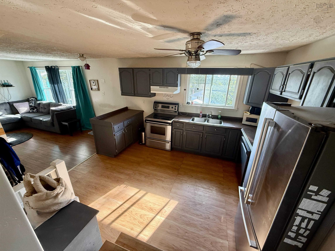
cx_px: 168
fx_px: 135
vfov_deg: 85.7
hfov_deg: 102.1
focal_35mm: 14
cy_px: 126
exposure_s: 1/99
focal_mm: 2.22
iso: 250
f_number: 2.2
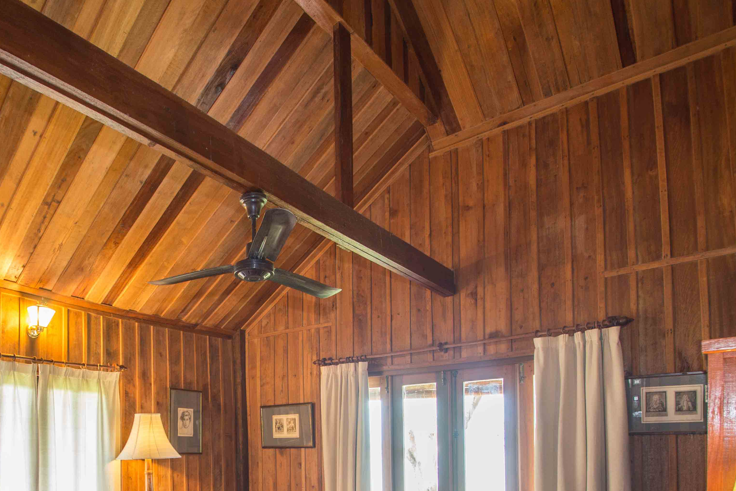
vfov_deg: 46.0
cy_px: 448
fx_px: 511
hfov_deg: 68.8
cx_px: 225
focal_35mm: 25
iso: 100
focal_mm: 13
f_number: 5.6
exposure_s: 1/2.5
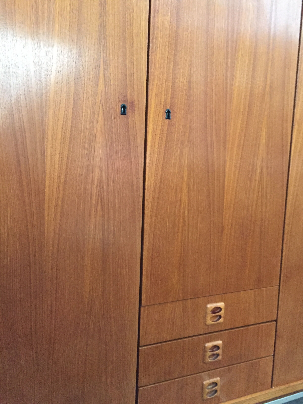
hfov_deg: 48.2
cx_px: 152
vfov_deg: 61.7
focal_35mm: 29
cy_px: 202
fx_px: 338
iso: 250
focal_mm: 4.15
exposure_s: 1/17
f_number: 2.2
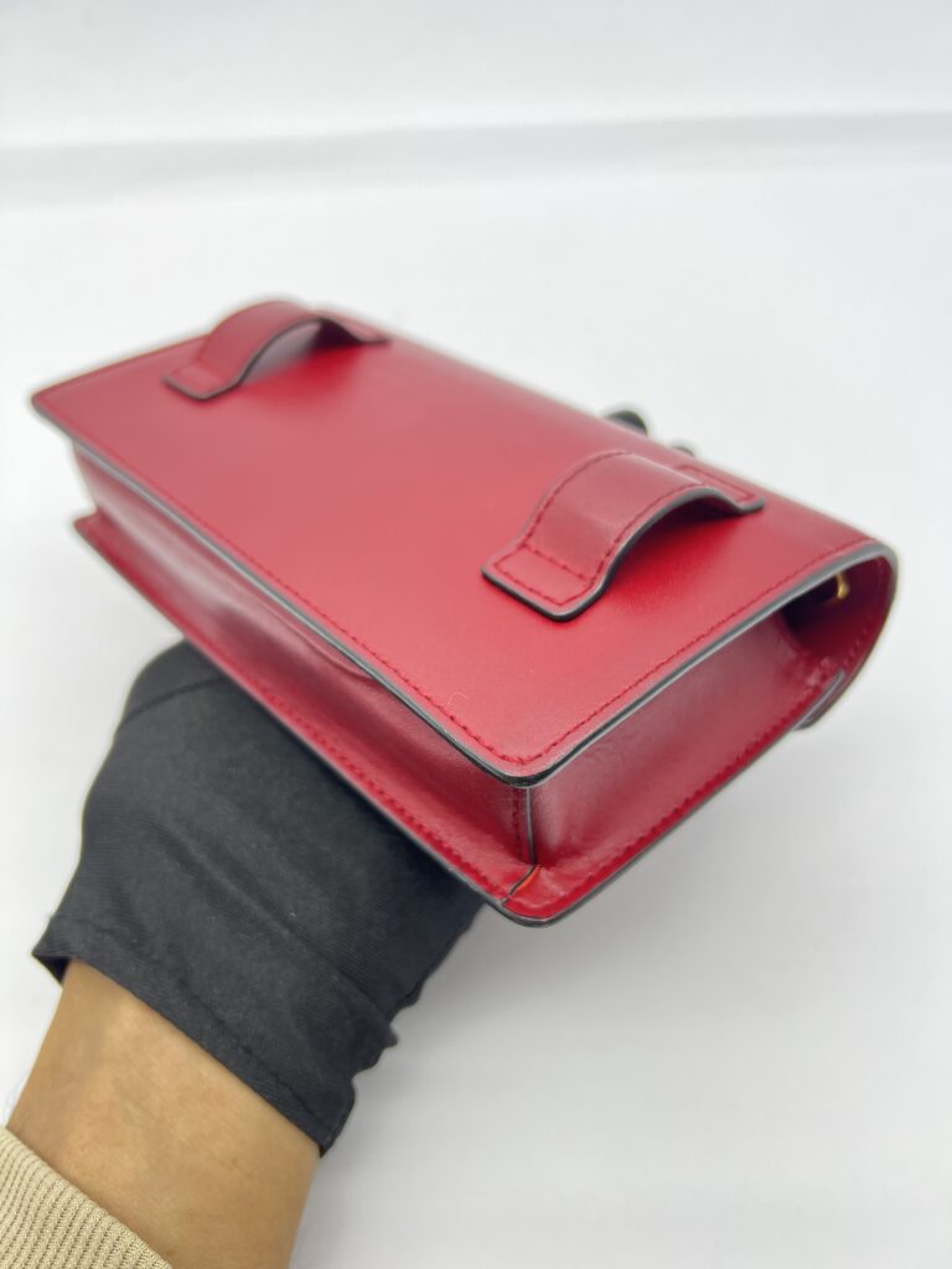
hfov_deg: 53.1
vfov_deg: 67.3
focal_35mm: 26
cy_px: 634
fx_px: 953
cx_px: 476
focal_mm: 5.7
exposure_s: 1/100
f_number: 1.5
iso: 100
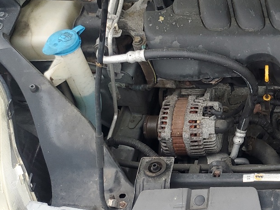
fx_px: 550
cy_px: 65
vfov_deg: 21.5
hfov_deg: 25.7
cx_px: 334
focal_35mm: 68
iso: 50
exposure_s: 1/263
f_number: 1.5
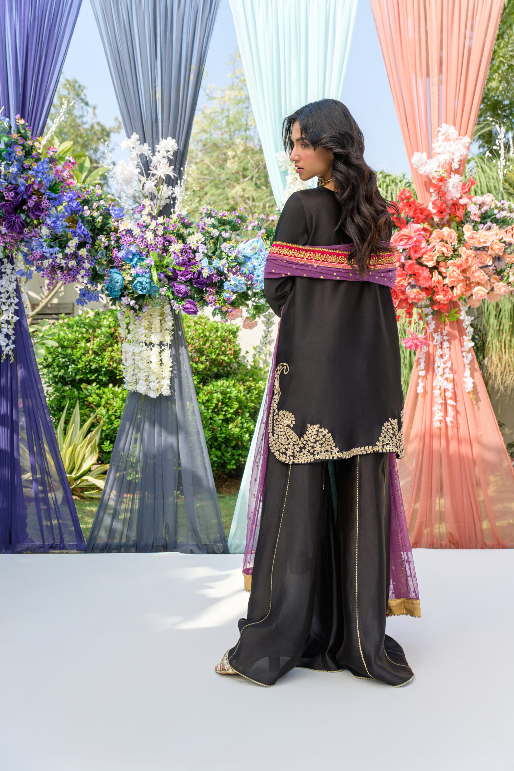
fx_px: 856
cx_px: 257
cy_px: 386
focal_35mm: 40
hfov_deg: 33.4
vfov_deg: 48.5
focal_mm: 40
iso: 100
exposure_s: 1/800
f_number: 4
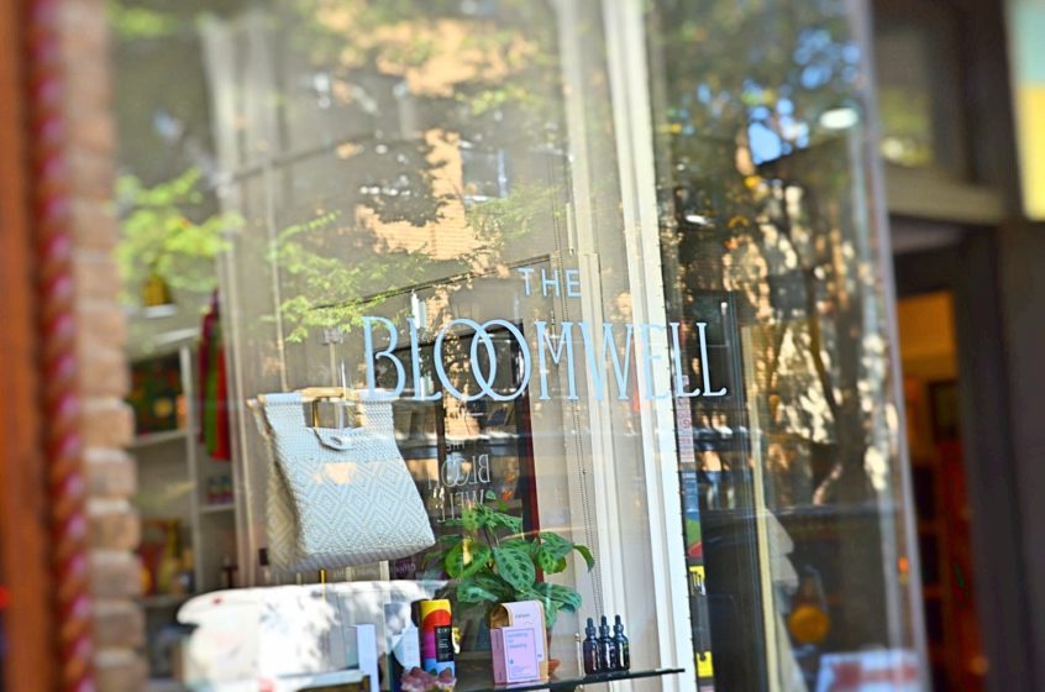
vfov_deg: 17.4
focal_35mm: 78
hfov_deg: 26.0
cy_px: 346
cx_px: 522
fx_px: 2259
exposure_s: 1/125
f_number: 5.6
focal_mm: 52
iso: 400
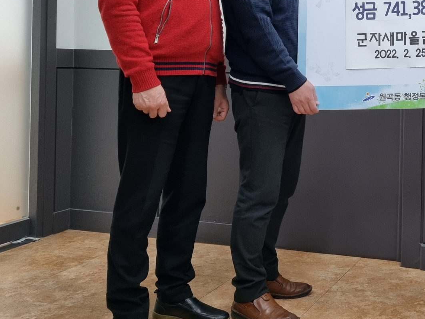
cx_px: 387
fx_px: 602
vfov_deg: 29.1
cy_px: 71
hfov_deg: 36.4
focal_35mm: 49
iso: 160
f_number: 1.8
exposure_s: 1/120
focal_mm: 5.4
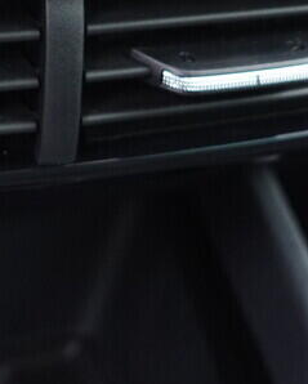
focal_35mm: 116
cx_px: 21
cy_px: 131
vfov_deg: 16.5
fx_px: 1320
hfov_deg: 13.2
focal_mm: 24
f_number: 2.8
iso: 800
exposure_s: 1/40
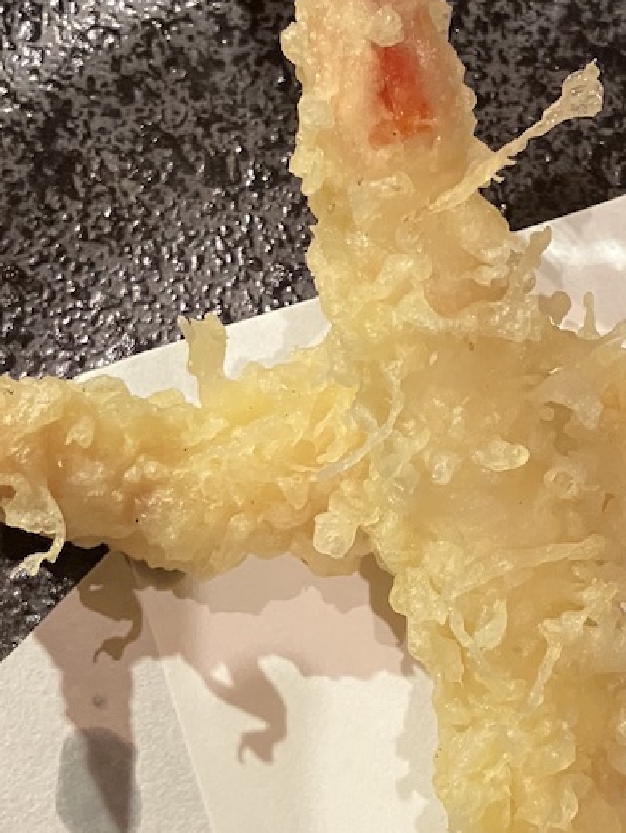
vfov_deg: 28.1
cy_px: 483
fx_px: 1662
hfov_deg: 21.2
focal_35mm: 69
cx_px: 429
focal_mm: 3.99
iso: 400
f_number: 1.8
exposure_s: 1/40
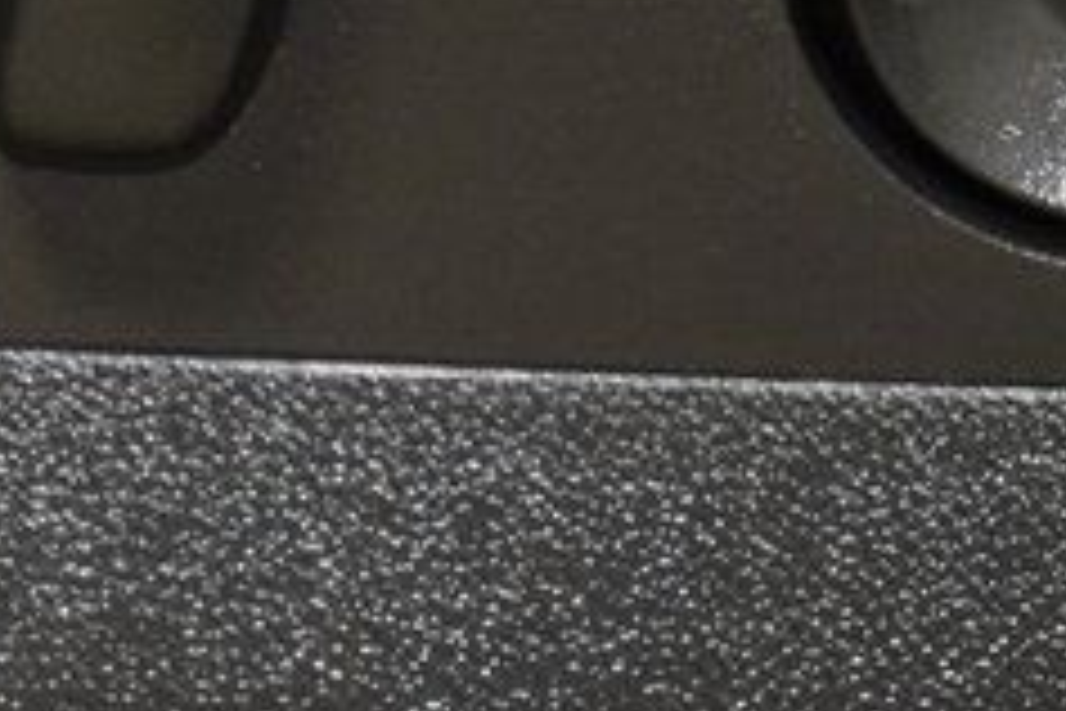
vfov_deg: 3.0
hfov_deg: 4.5
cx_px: 81
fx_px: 13413
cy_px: -11
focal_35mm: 453
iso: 3200
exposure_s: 1/50
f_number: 4.5
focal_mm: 70
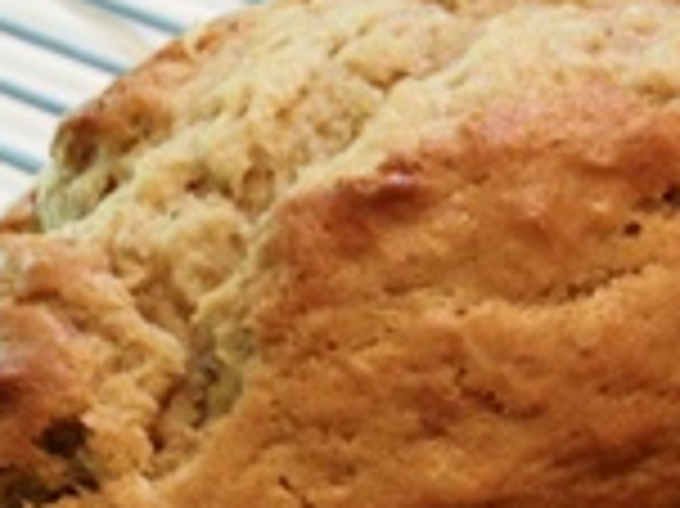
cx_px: 910
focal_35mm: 119
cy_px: 625
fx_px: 2336
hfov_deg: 15.7
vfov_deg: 12.1
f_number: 3.9
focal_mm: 7.25
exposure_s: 1/13
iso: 200
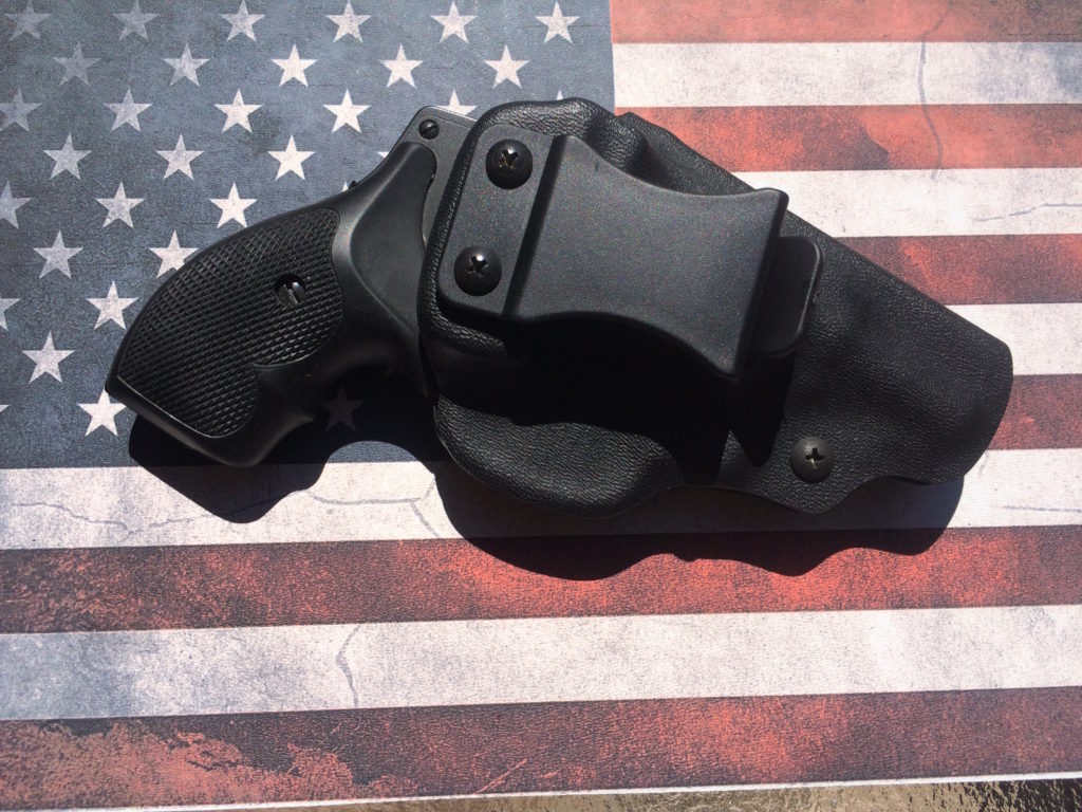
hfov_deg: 61.7
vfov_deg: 48.2
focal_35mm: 29
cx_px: 541
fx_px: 906
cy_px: 406
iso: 32
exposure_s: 1/4566
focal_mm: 4.15
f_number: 2.2
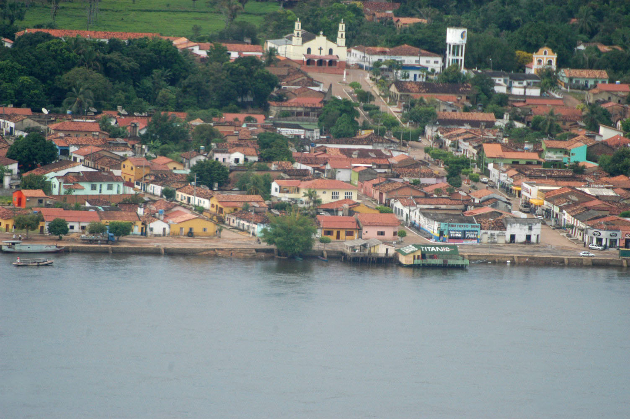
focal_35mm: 315
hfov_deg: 6.5
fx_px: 5508
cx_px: 315
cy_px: 210
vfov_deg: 4.4
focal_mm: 210
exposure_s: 1/500
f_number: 5.6
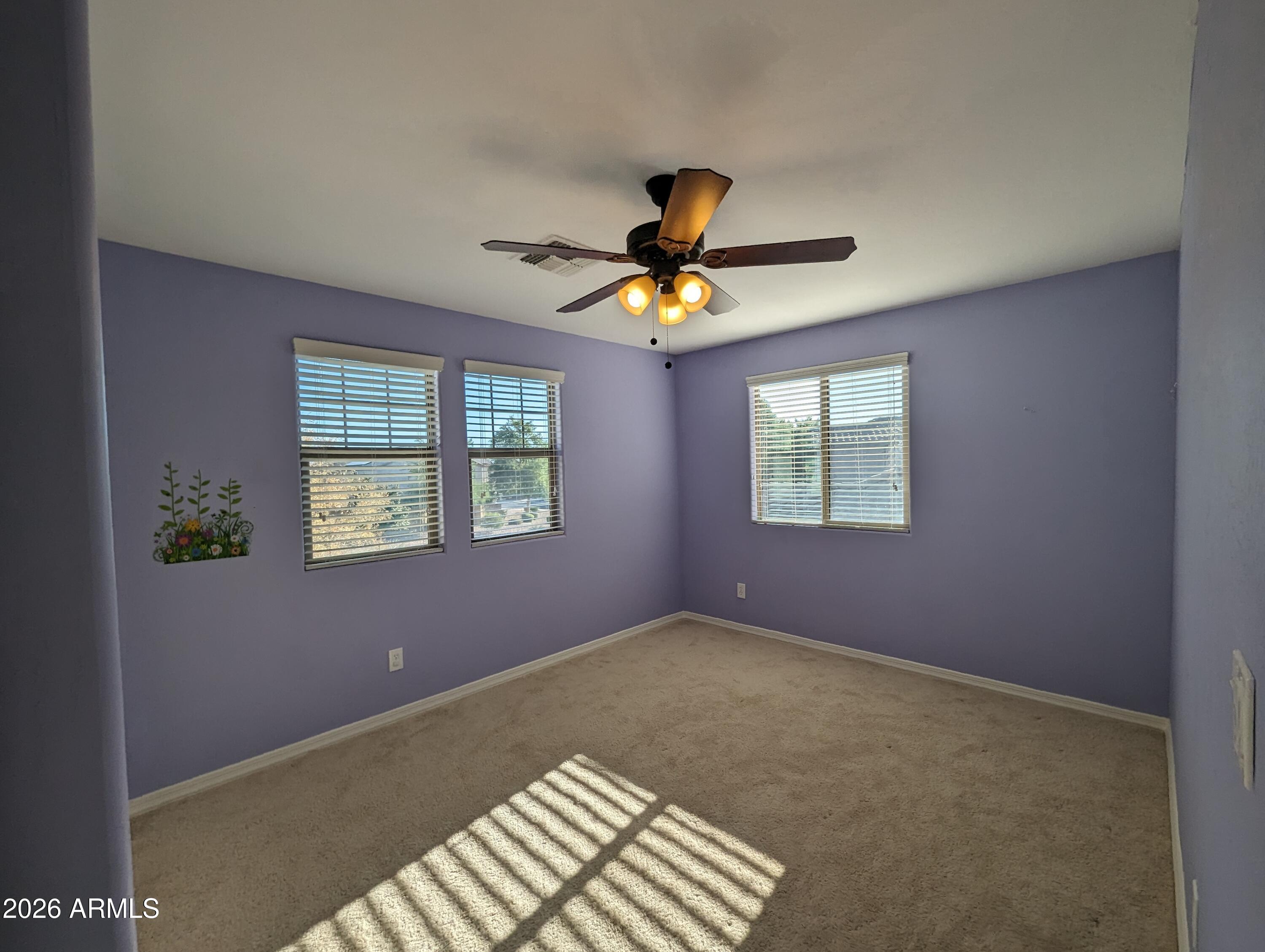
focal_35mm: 13
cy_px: 476
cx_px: 632
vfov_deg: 90.0
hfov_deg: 106.1
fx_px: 476
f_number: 2.2
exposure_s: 1/467
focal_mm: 1.95
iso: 42
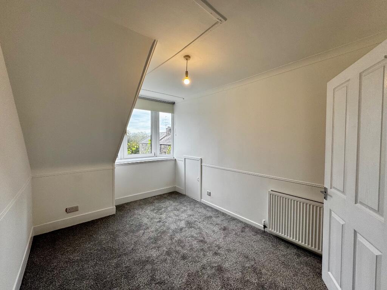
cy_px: 145
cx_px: 194
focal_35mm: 14
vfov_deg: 85.7
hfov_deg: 102.1
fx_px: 157
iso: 50
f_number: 2.2
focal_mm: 2.22
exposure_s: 1/99
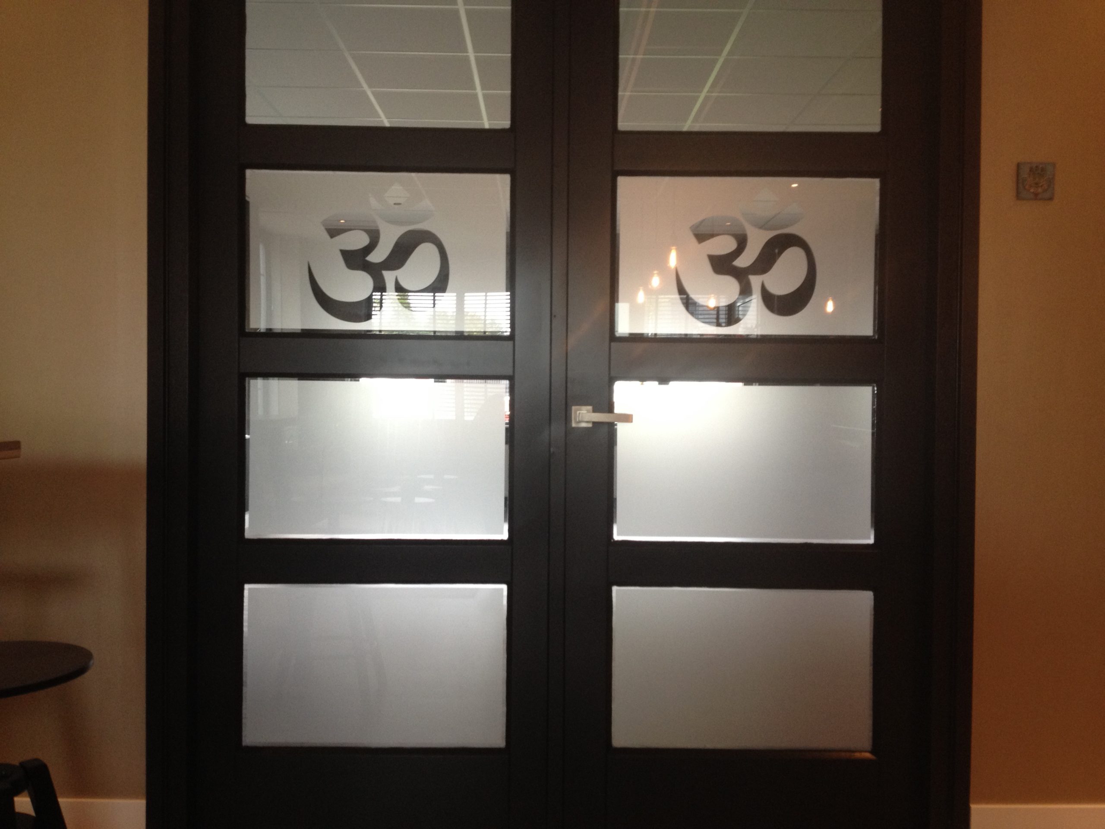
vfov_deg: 40.7
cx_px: 552
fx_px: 1117
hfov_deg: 52.6
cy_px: 414
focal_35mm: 35
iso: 100
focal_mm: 4.28
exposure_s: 1/20
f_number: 2.4
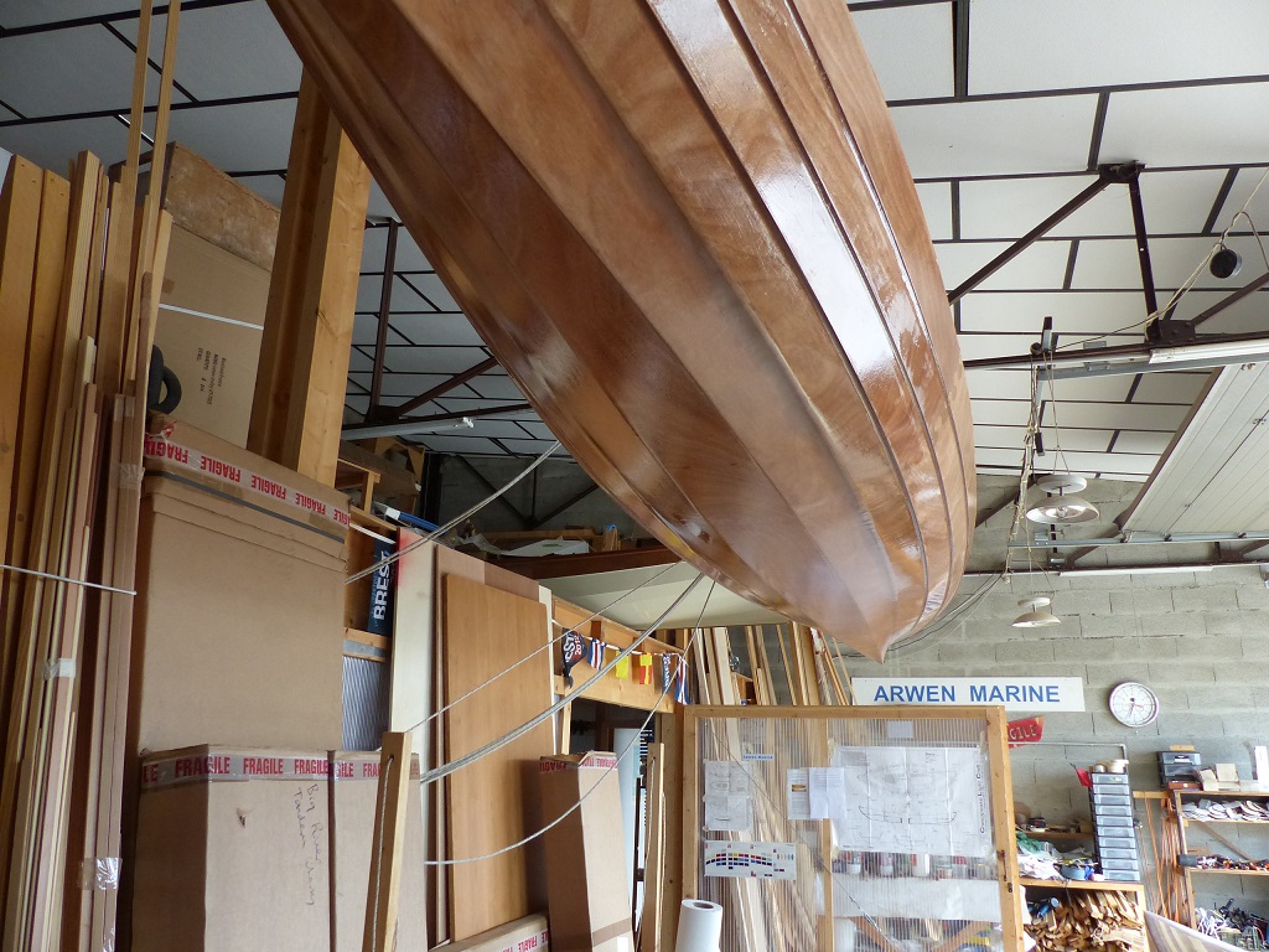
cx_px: 634
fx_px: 916
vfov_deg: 54.9
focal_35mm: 25
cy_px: 476
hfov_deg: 69.4
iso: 250
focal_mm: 4.5
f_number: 2.8
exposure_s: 1/60
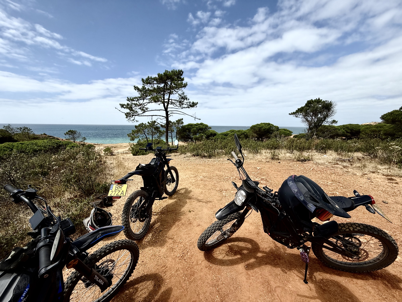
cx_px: 201
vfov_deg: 85.7
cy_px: 151
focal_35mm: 14
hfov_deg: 102.1
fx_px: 163
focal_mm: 2.22
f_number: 2.2
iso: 50
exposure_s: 1/2410
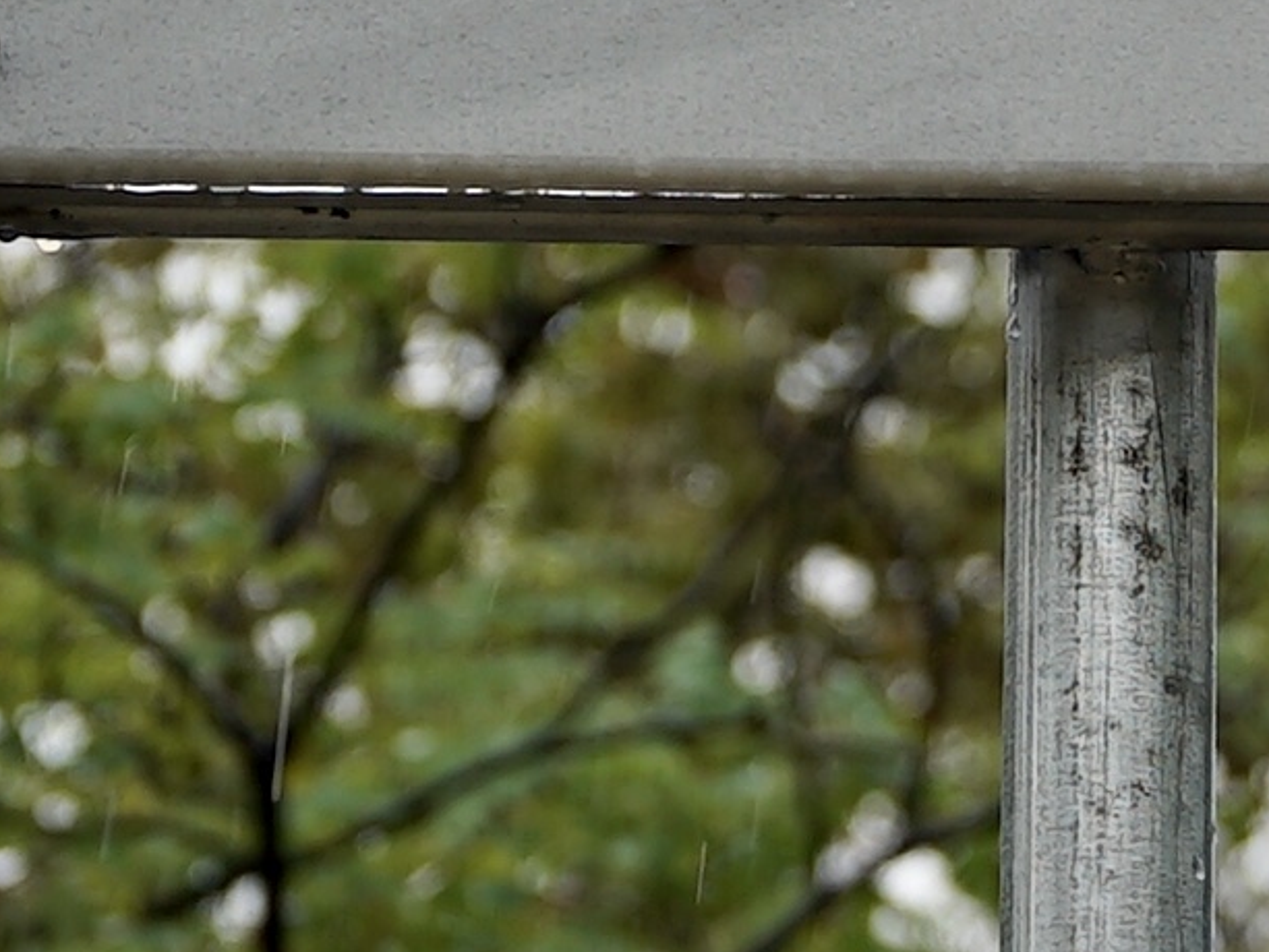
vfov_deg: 5.6
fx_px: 9717
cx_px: 1054
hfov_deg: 7.5
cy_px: -447
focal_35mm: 265
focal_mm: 41
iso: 100
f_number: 3.2
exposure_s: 1/250
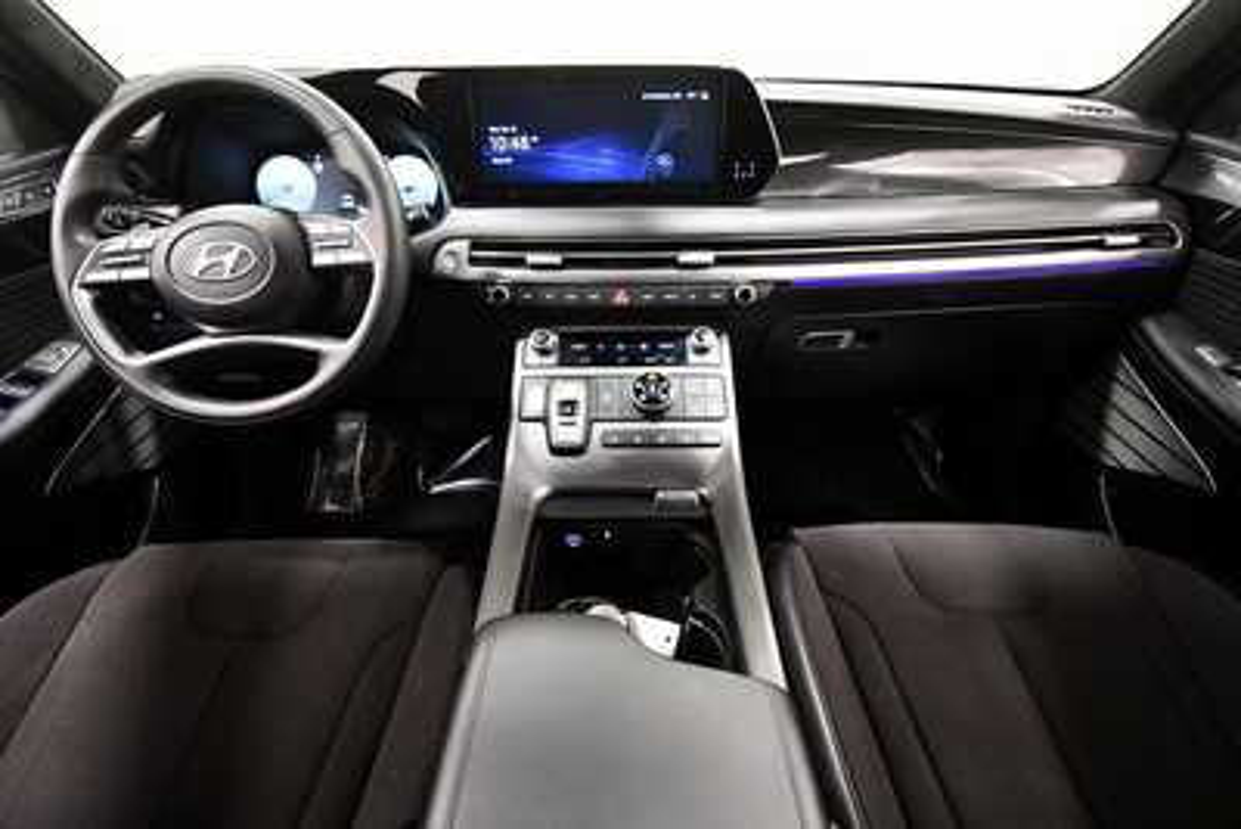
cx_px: 620
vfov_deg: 70.5
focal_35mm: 17
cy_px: 414
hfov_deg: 93.3
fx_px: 586
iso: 4500
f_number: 4.8
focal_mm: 11.5
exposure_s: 1/60
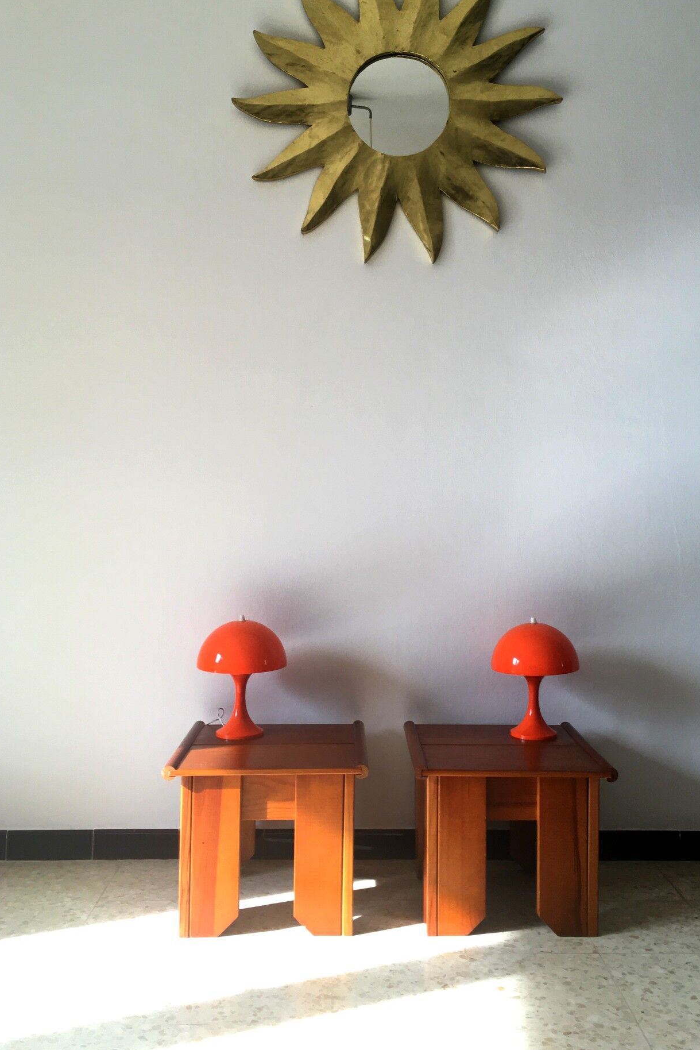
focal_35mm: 33
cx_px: 390
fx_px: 962
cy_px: 481
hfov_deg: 39.9
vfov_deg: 57.1
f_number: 2.2
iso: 40
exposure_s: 1/100
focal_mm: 4.15
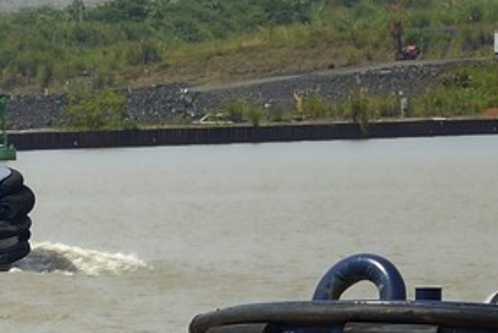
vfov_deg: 1.5
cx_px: 1311
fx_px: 12511
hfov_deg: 2.3
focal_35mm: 904
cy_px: -240
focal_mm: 160
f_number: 13
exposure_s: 1/320
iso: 200
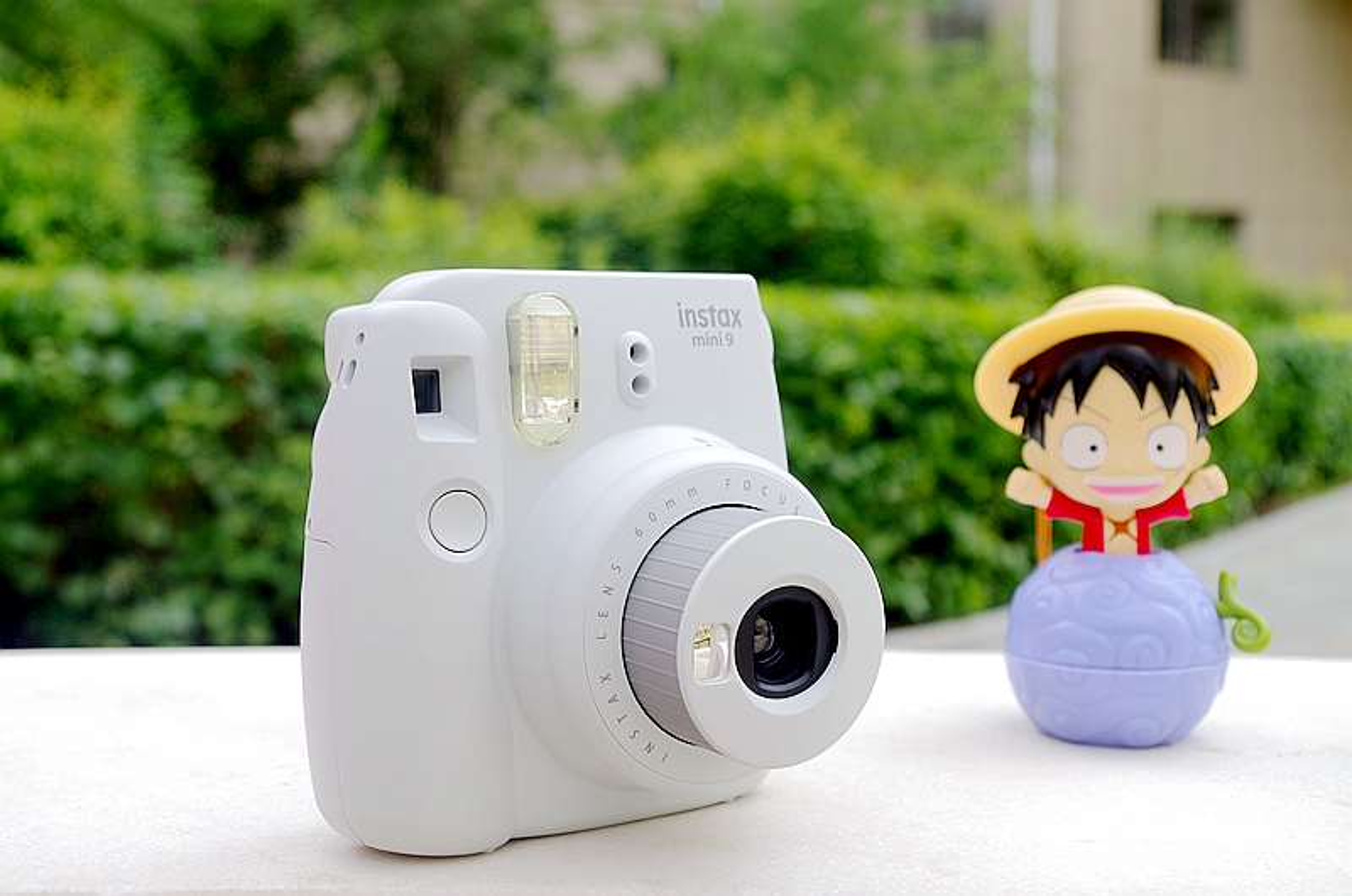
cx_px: 676
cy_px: 448
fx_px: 1574
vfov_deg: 31.8
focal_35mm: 42
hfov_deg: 46.5
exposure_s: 1/125
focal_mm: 28.13
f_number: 5
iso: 100
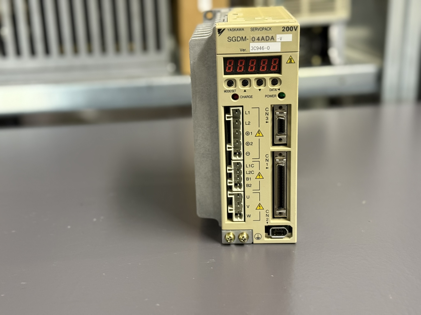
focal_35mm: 48
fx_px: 584
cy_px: 158
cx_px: 210
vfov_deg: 30.3
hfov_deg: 39.7
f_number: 1.78
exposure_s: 1/33
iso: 250
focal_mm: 6.76
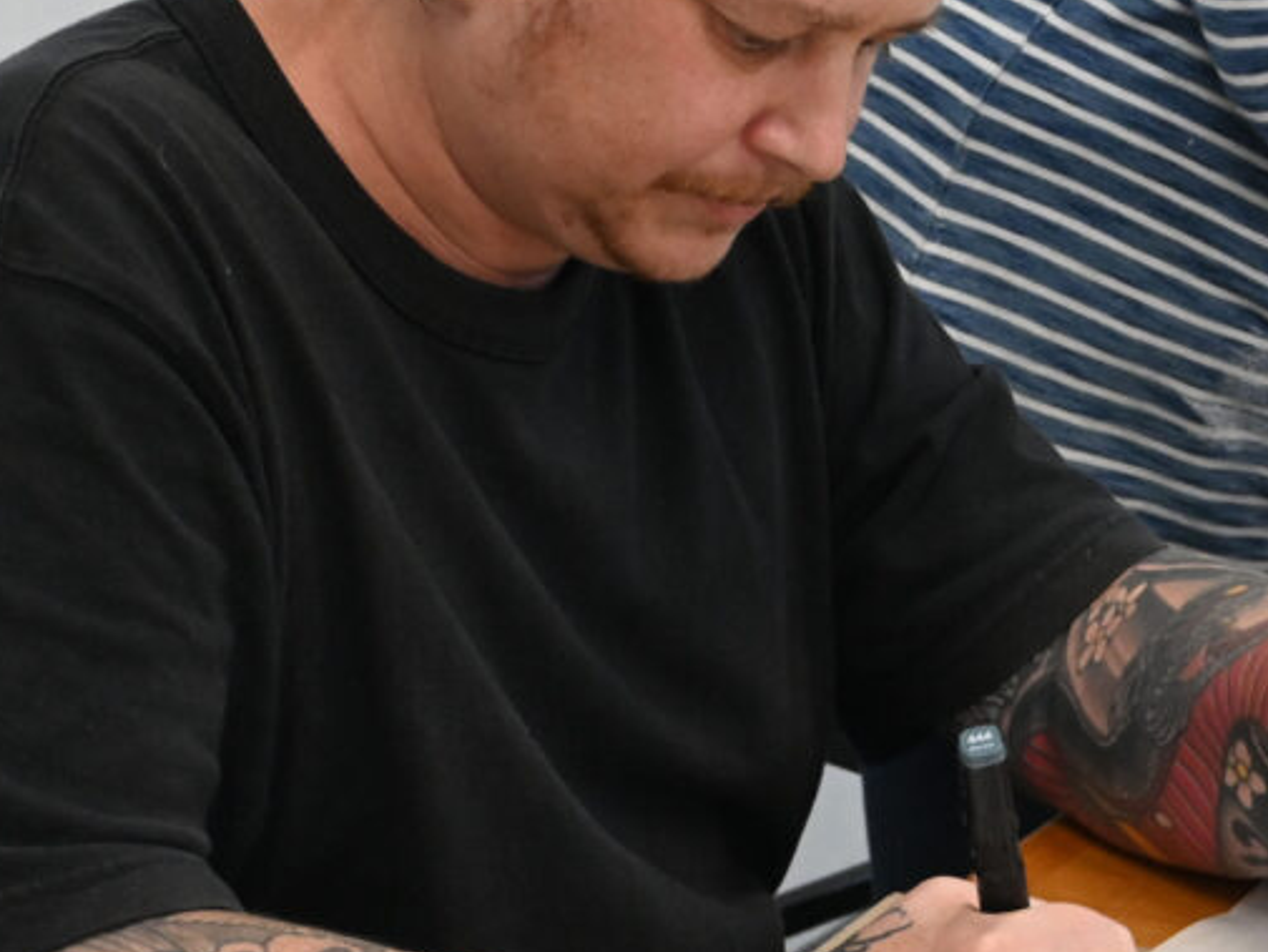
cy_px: 384
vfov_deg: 10.0
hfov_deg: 13.1
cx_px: 1168
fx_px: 5459
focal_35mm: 149
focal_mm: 34
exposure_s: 1/125
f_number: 5
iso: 1600
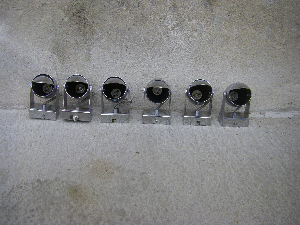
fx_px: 329
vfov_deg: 37.7
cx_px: 150
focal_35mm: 38
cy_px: 112
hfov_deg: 49.0
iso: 64
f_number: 3.5
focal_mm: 6.3
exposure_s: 1/50
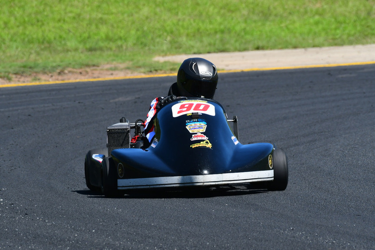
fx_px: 7815
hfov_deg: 2.7
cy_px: 125
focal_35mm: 750
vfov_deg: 1.8
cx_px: 188
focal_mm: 500
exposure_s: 1/640
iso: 500
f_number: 11
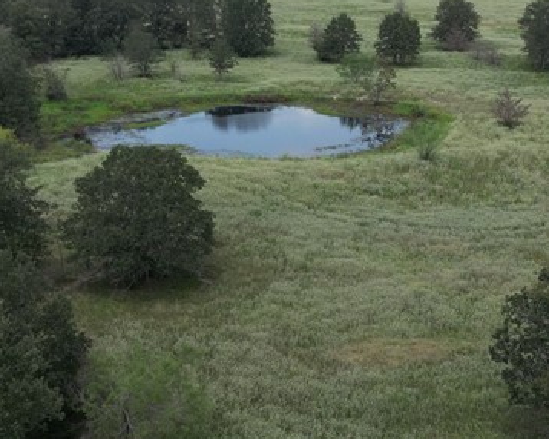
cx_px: 288
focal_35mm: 67
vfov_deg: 22.8
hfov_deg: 28.3
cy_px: 236
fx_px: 1088
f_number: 1.7
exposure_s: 1/2500
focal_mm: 6.72
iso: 140
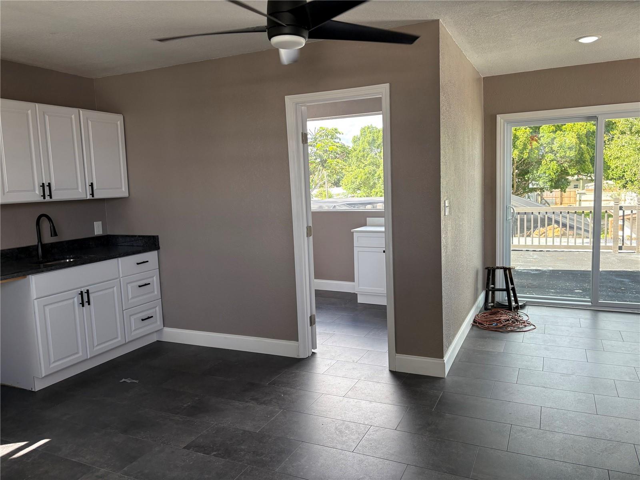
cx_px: 320
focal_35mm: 26
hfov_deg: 67.3
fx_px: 481
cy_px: 240
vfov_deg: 53.1
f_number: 1.6
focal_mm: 5.96
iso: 50
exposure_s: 1/174
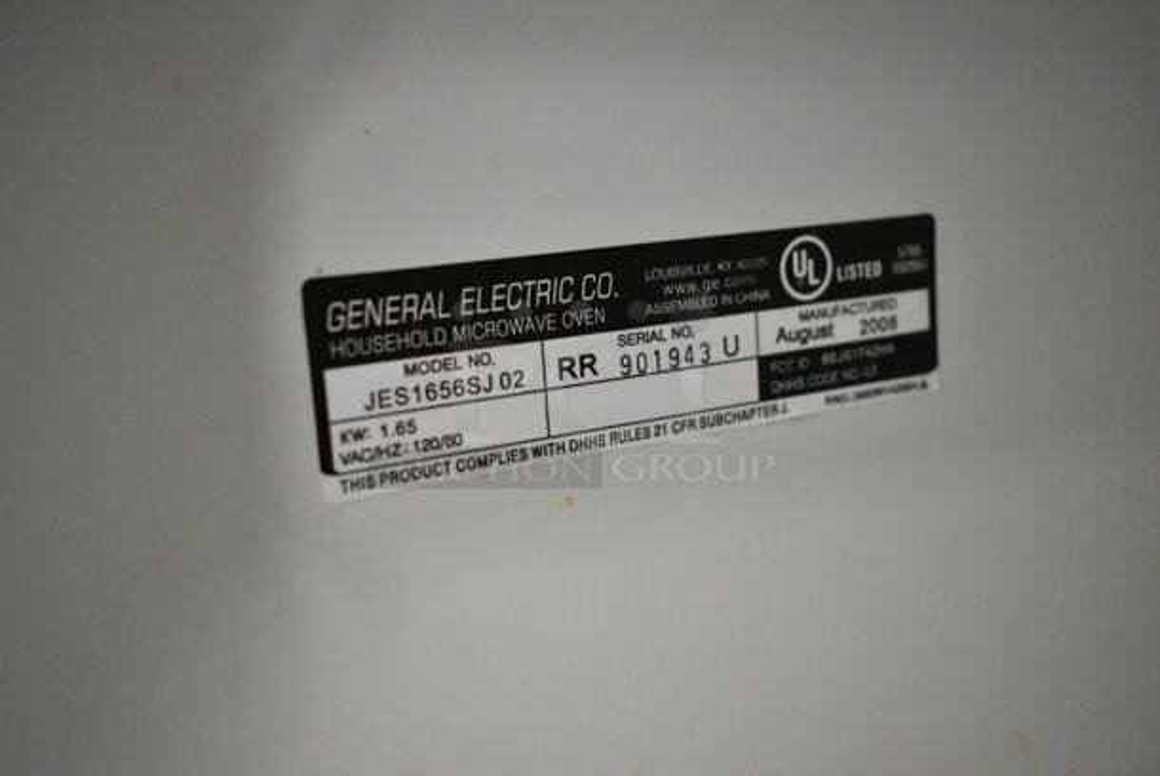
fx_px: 1355
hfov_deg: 46.4
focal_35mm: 42
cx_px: 580
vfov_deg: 32.0
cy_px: 388
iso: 6400
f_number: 4.2
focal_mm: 28
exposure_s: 1/50
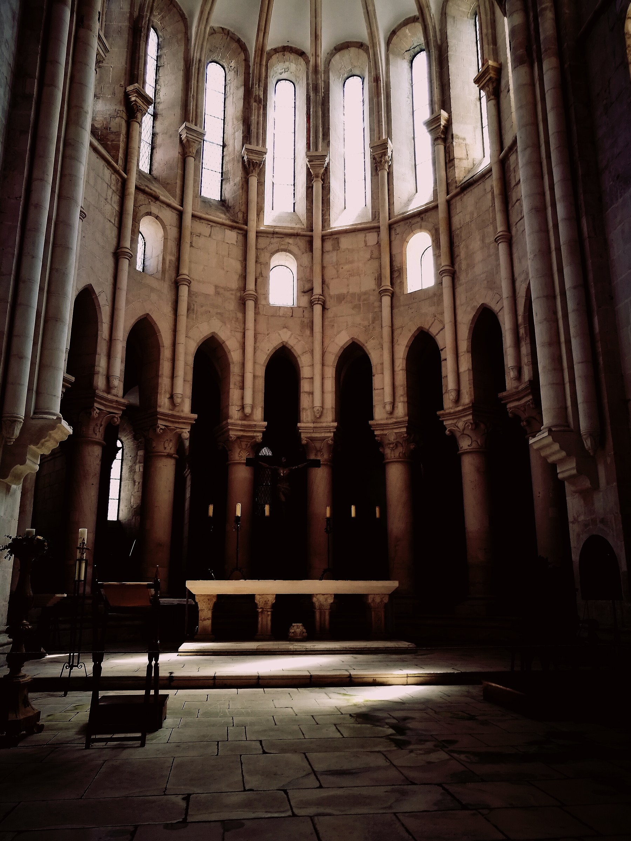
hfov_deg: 51.4
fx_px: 656
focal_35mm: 27
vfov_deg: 65.3
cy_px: 420
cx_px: 316
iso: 100
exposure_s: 1/50
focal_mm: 4.5
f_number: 2.2
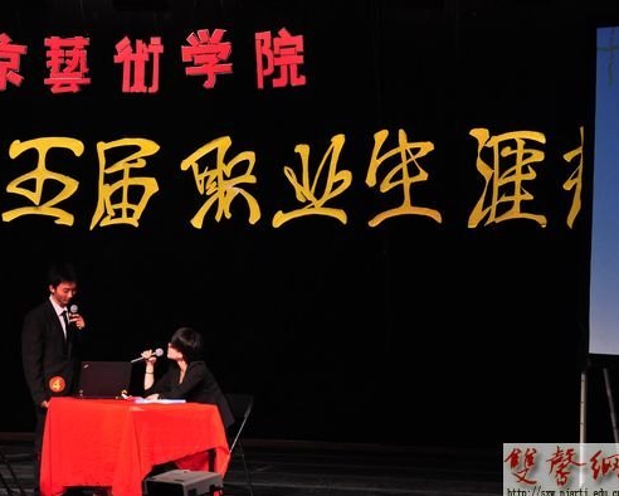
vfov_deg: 11.3
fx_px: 2511
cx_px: 249
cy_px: 249
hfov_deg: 14.0
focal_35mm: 137
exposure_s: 1/125
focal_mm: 80
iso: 1000
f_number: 5.6
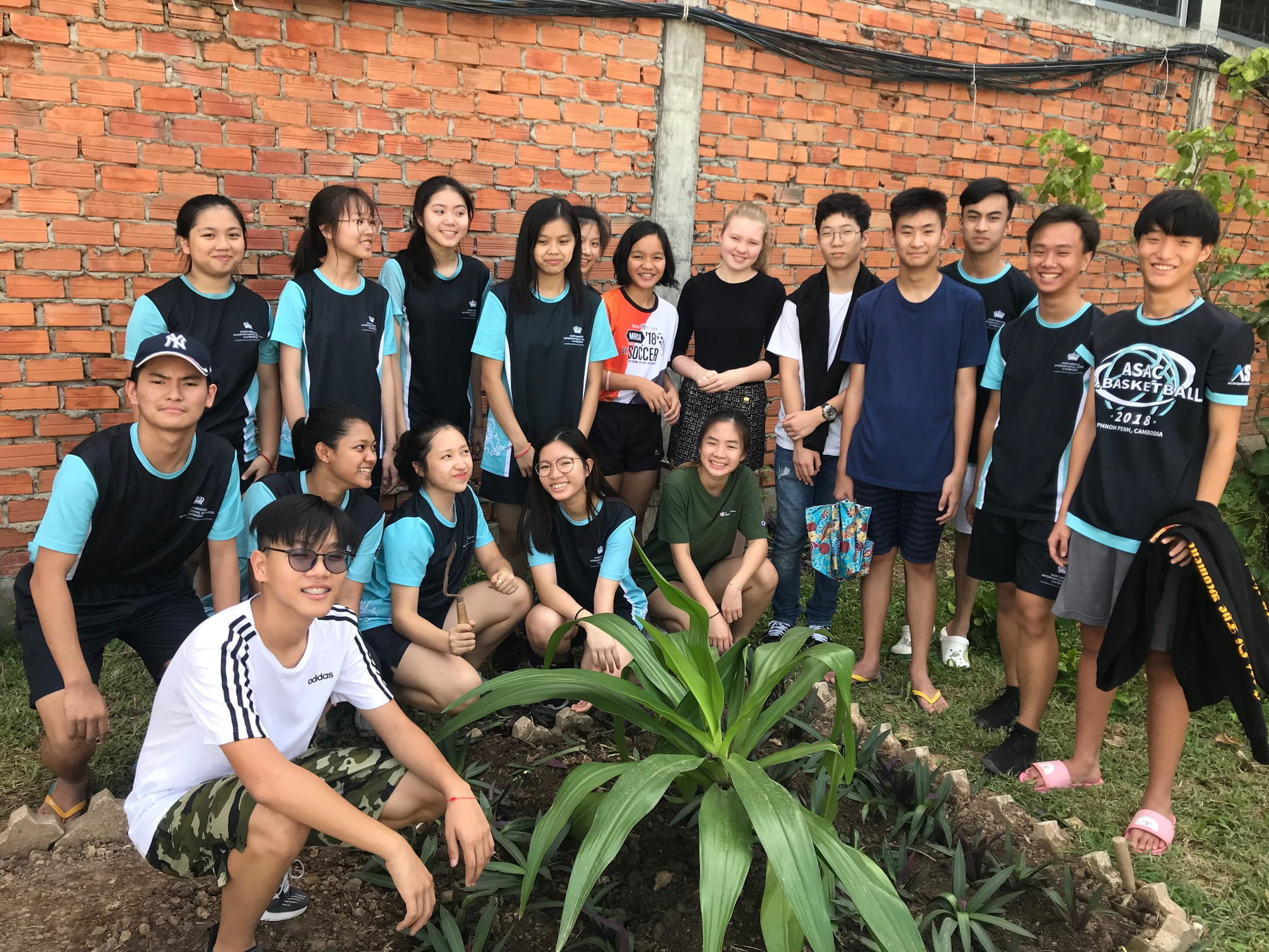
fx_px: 1026
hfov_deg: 63.4
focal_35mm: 28
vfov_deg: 49.7
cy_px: 476
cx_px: 634
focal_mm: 3.99
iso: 20
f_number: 1.8
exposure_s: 1/351
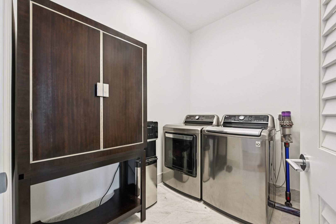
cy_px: 112
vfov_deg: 77.3
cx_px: 168
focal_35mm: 15
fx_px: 140
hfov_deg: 100.4
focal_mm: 15
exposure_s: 1/50
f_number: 8
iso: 800
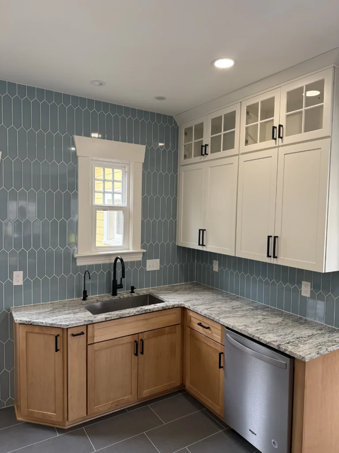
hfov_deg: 56.8
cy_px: 226
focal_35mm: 24
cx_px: 170
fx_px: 313
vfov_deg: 71.6
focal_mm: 6.76
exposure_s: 1/156
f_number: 1.78
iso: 200
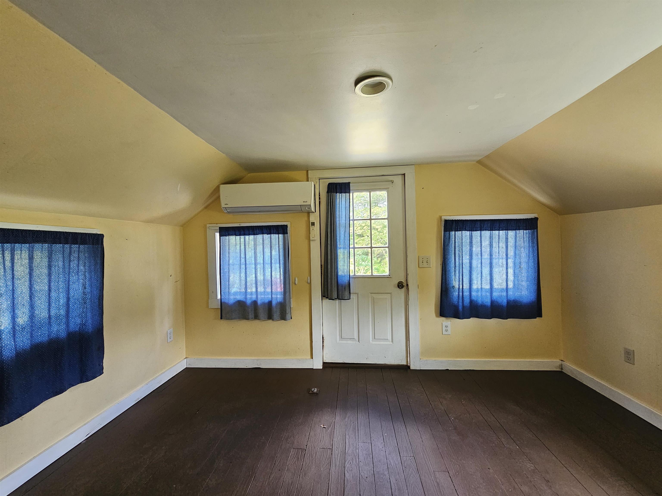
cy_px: 248
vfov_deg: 89.9
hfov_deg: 106.2
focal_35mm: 13
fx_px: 249
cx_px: 331
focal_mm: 2.2
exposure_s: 1/77.4
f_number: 2.2
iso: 200
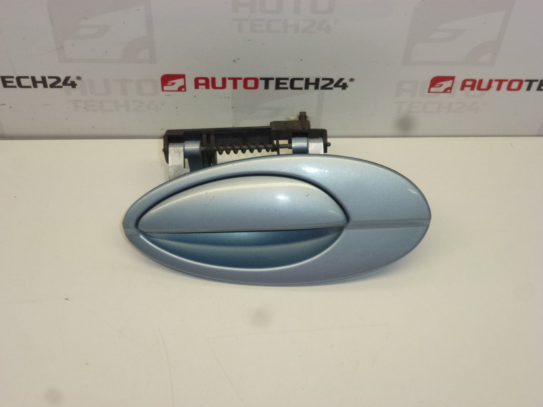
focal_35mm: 52
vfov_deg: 28.0
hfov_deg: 36.8
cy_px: 204
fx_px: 816
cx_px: 272
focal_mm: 9.4
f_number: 4.3
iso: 400
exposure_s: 1/250
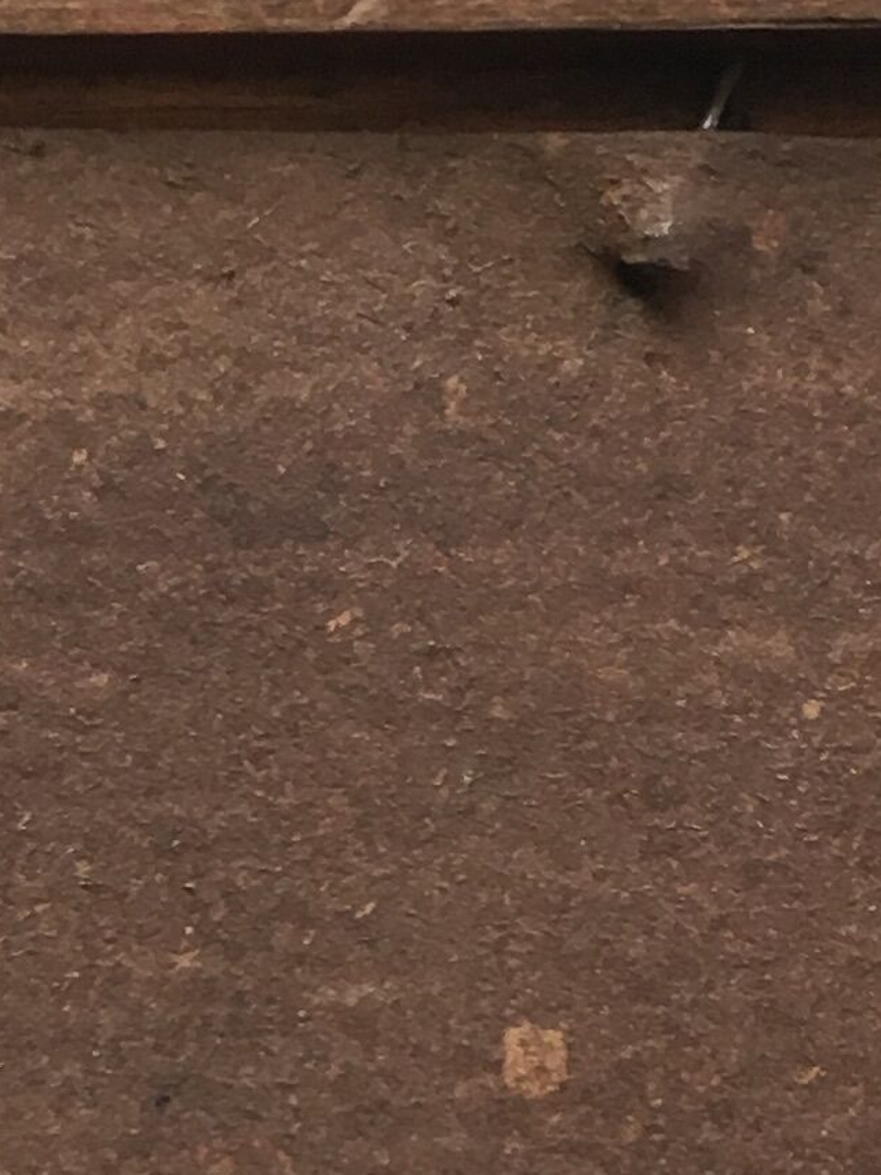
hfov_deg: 10.8
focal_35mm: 137
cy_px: 1580
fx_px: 4648
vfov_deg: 13.8
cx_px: 357
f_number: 2.2
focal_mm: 4.15
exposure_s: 1/33
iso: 25
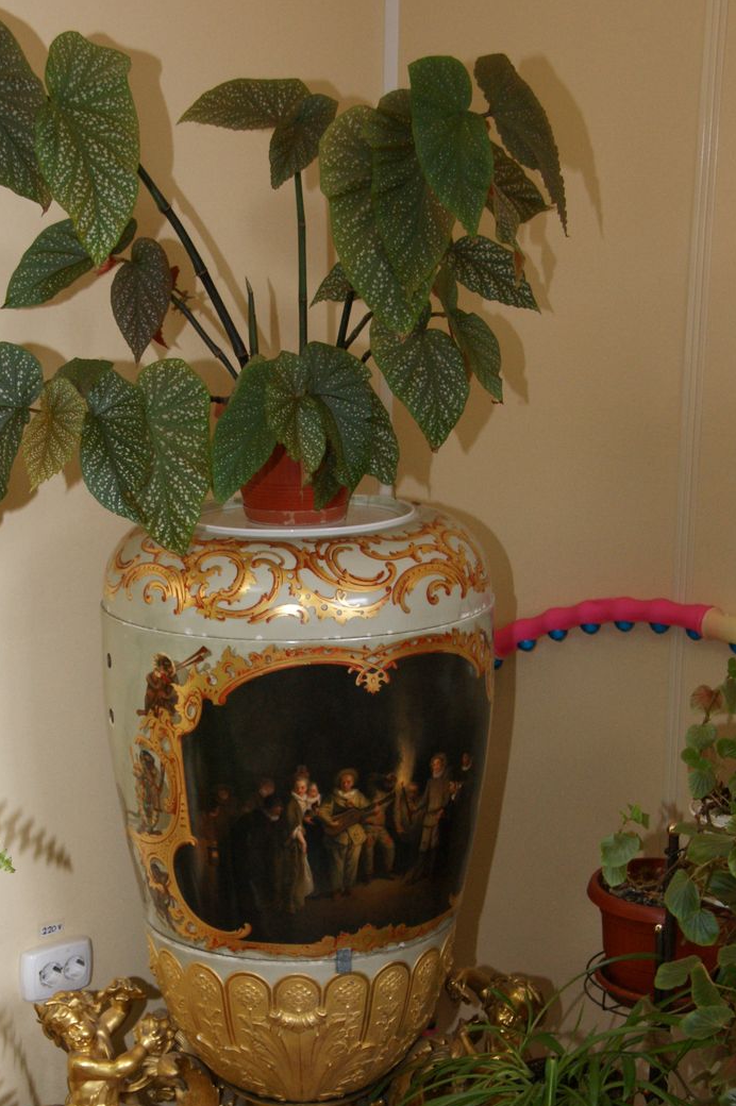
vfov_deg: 30.7
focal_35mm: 65
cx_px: 256
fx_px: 1996
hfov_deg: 20.8
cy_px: 745
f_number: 5.6
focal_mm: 30
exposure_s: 1/60
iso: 400
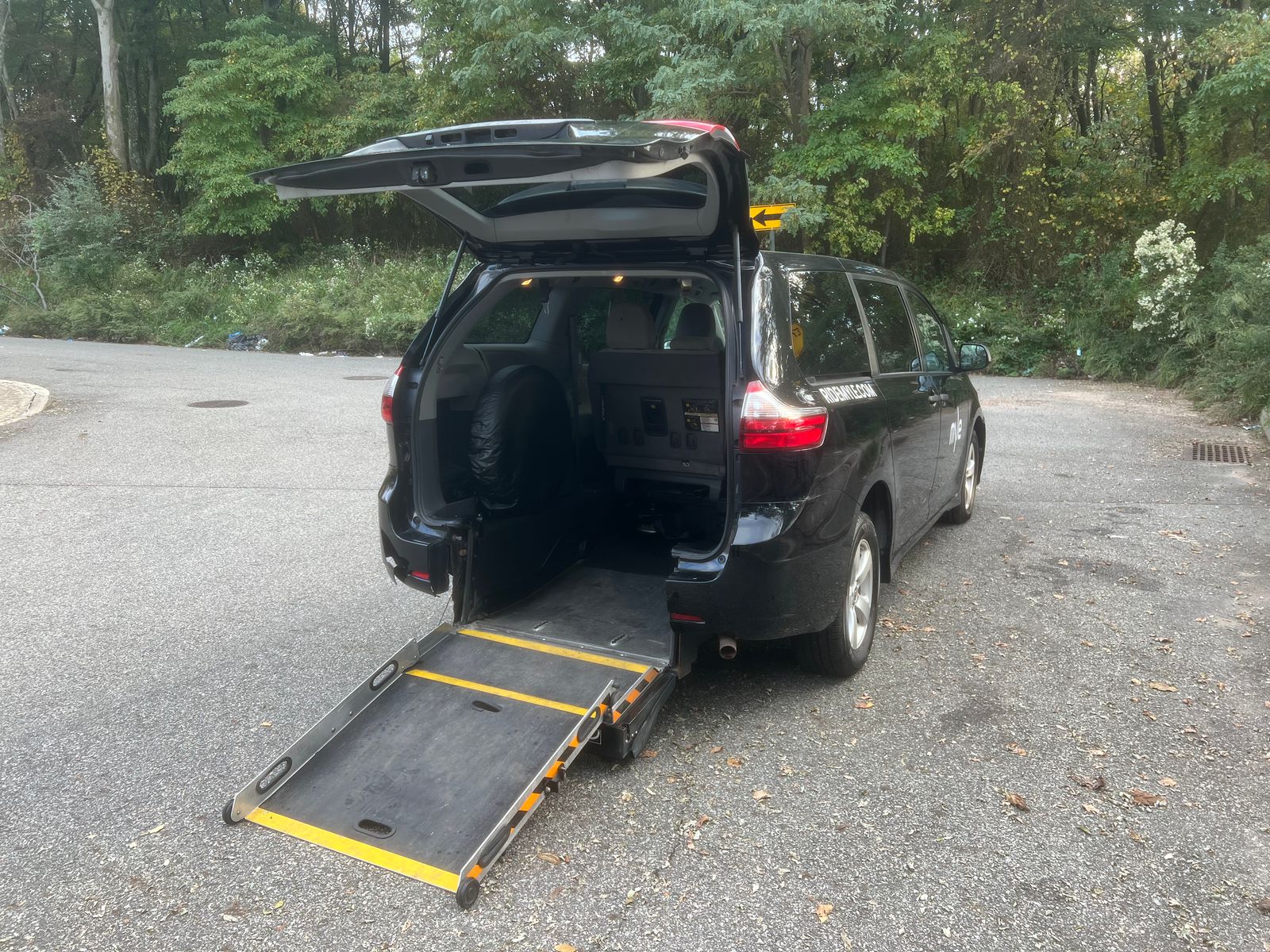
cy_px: 476
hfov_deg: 67.3
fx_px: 954
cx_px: 635
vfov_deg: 53.1
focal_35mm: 26
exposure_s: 1/121
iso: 40
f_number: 1.5
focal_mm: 5.7
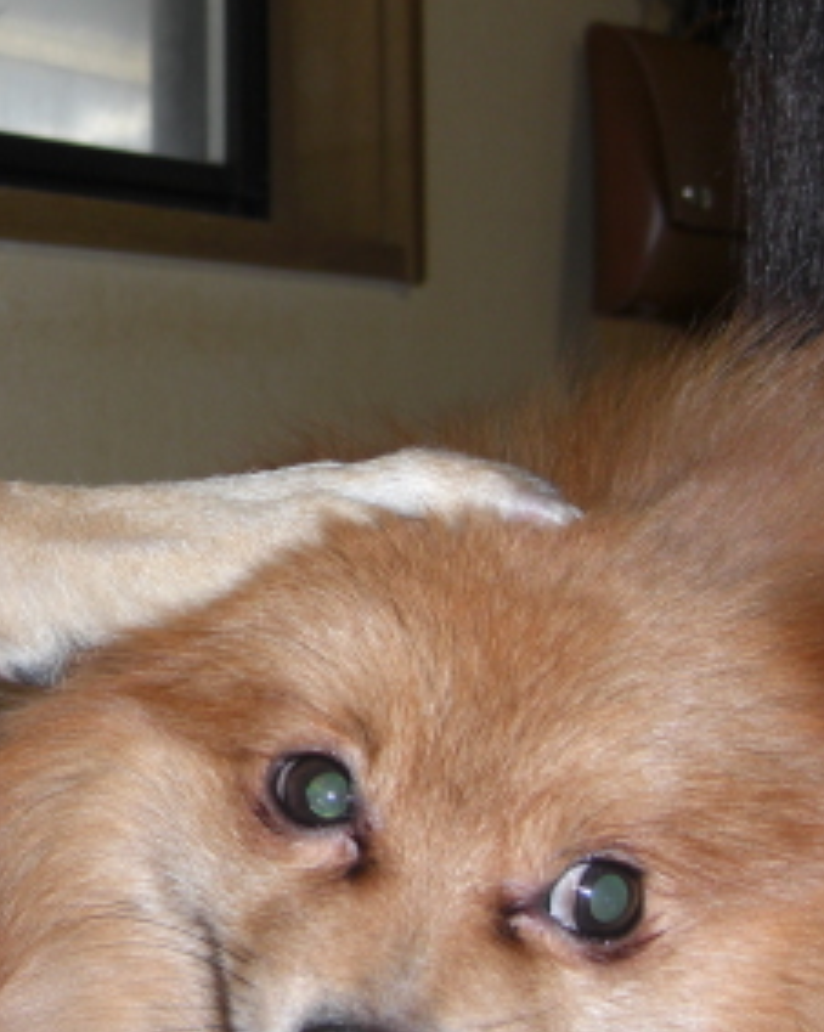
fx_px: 2563
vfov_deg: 22.8
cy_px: 492
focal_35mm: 84
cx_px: -7
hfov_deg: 17.8
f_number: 2.8
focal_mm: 7.9
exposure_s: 1/60
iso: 100
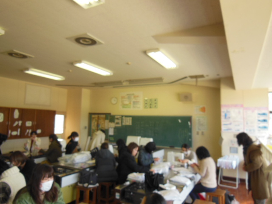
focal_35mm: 25
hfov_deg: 69.4
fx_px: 196
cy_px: 102
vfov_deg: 54.9
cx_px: 136
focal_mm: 4.5
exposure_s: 1/40
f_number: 3.5
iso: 125
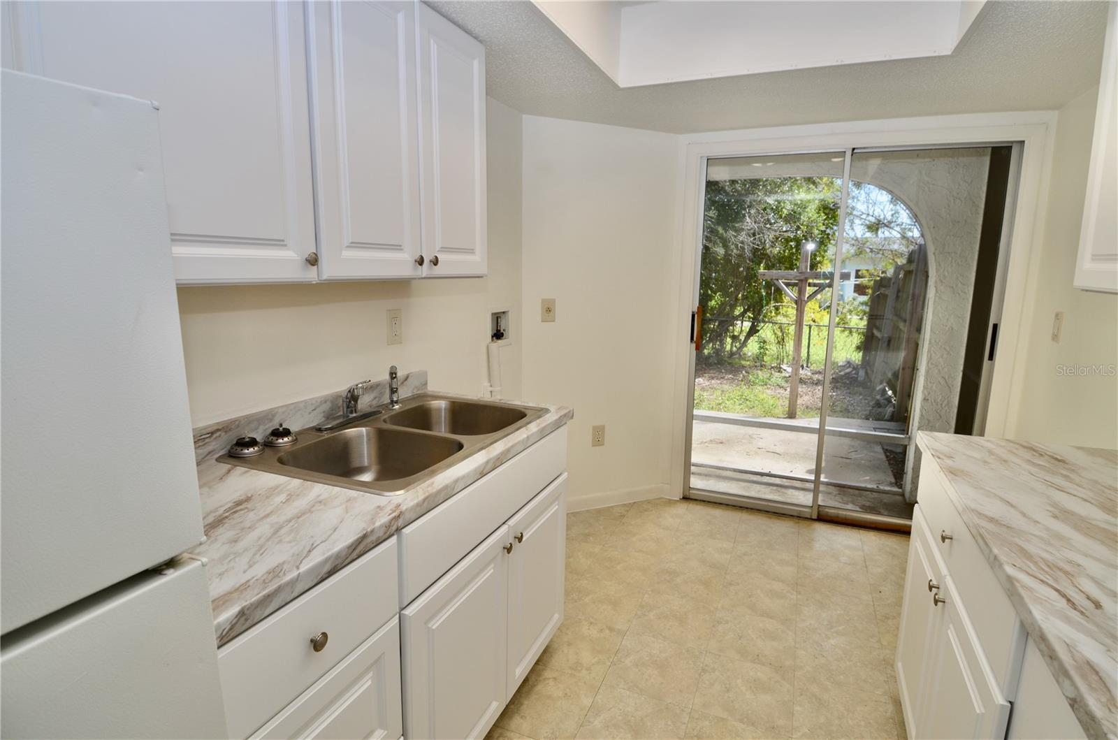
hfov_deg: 90.1
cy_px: 370
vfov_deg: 67.1
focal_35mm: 18
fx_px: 558
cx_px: 559
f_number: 5.6
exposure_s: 1/125
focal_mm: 12
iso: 100
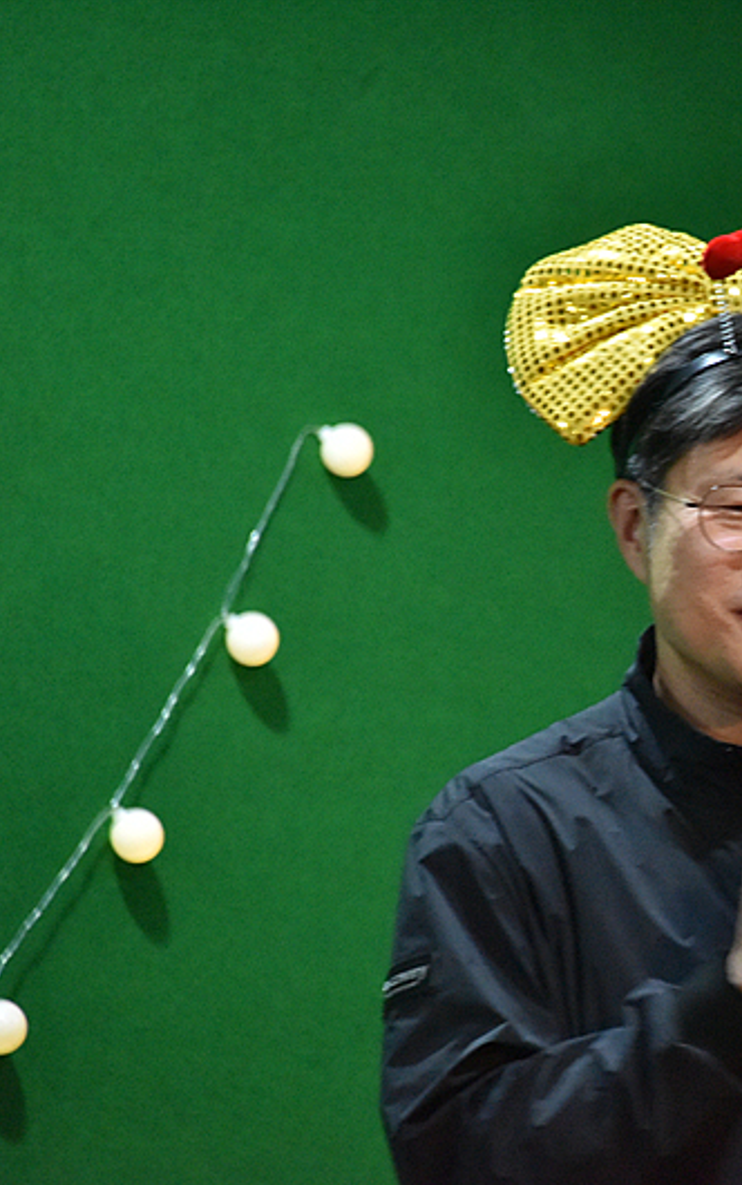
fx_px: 14891
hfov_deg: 2.9
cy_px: 594
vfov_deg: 4.6
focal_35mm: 461
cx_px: 809
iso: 8000
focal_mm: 300
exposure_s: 1/125
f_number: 5.6
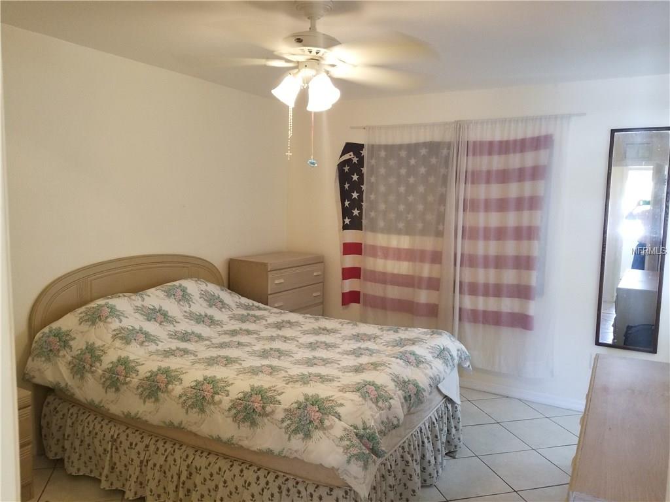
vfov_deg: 53.1
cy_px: 251
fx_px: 503
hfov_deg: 67.3
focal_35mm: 26
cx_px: 335
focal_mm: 4.25
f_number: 1.7
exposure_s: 1/30
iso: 160
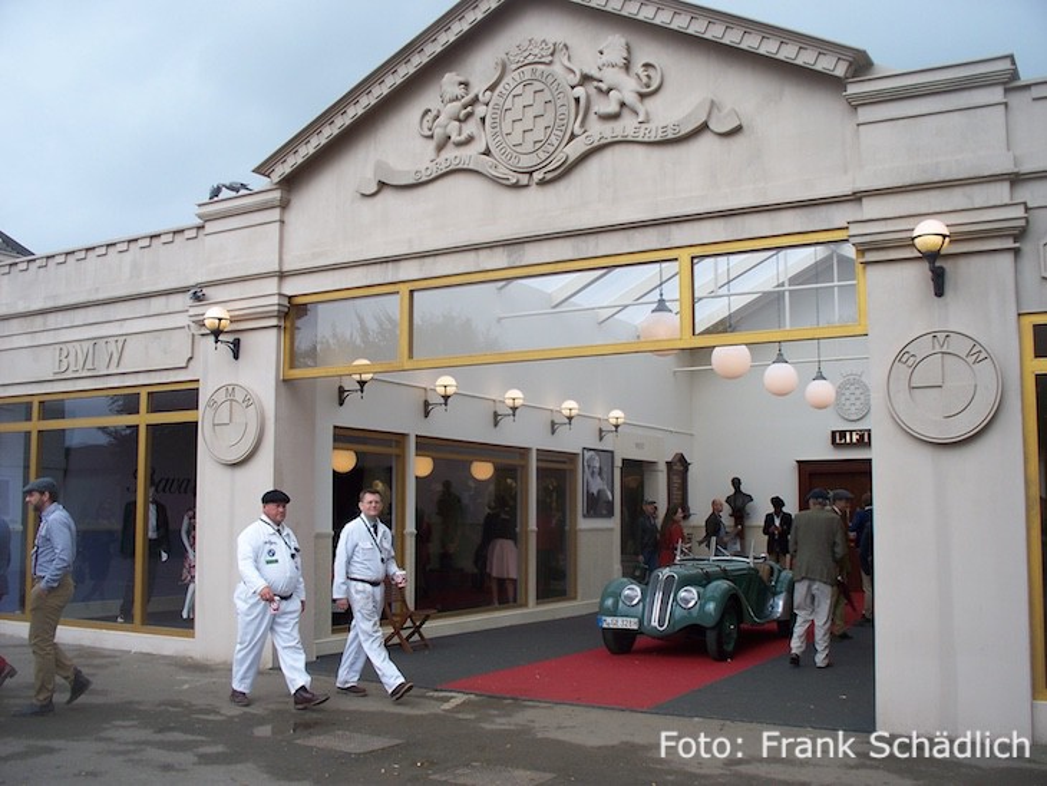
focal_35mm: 36
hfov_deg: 51.3
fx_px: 1089
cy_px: 393
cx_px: 524
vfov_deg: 39.7
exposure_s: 1/320
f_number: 2.8
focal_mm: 7.54
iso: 80
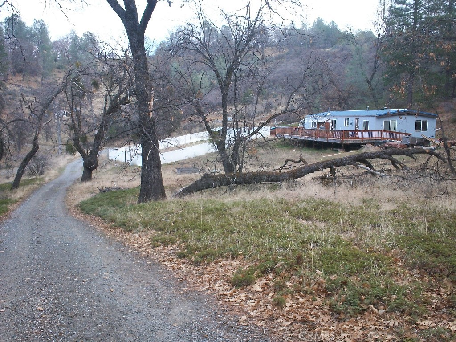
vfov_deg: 37.7
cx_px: 228
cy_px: 171
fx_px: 501
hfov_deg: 49.0
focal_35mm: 38
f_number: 4.5
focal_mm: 6.3
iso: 80
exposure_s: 1/100
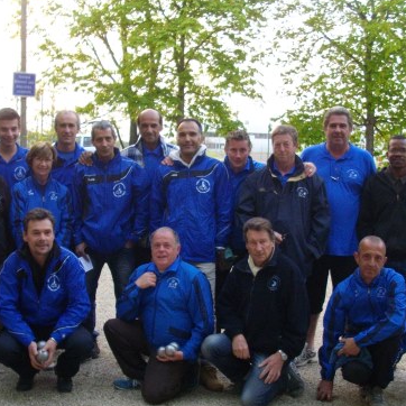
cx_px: 181
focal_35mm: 59
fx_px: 783
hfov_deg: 29.1
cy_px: 227
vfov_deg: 29.0
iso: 229
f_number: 2.8
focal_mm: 6.2
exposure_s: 1/50
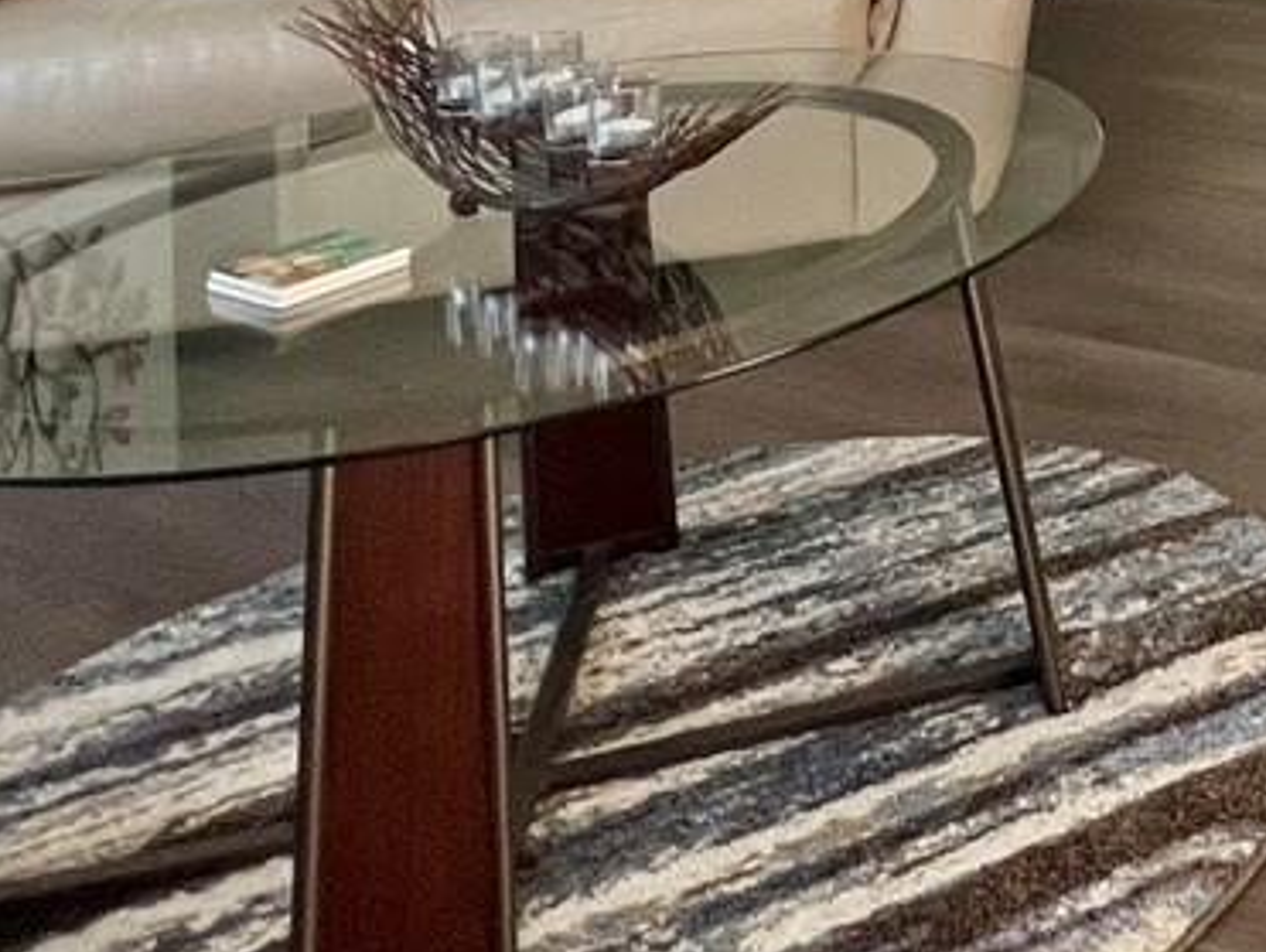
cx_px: 1959
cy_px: -570
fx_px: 2050
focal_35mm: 56
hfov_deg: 25.0
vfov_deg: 21.1
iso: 200
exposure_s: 1/99
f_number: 1.8
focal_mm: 1.57
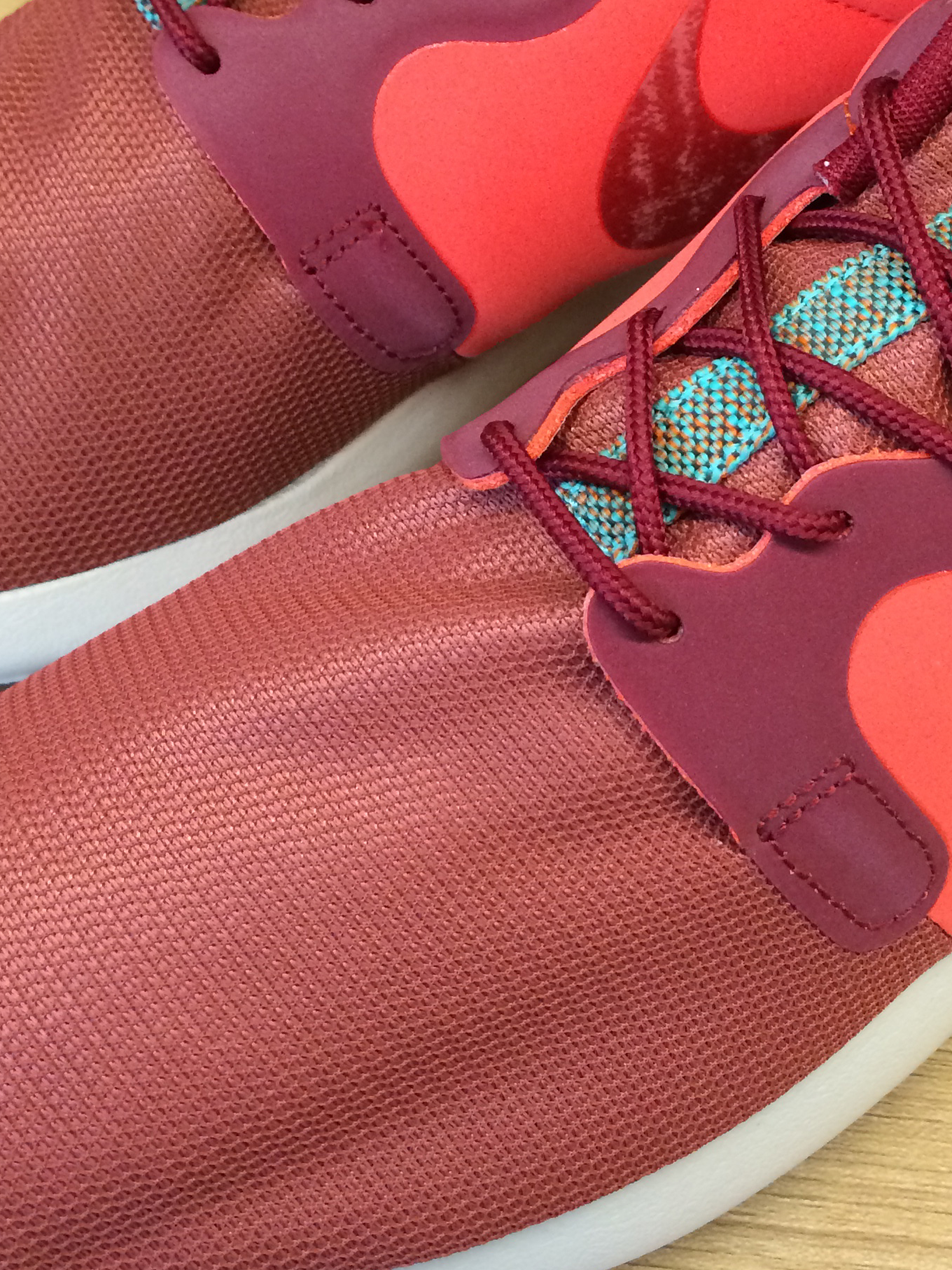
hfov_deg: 26.7
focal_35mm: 54
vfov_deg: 35.2
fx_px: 1980
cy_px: 414
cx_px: 701
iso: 200
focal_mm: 4.12
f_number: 2.2
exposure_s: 1/30
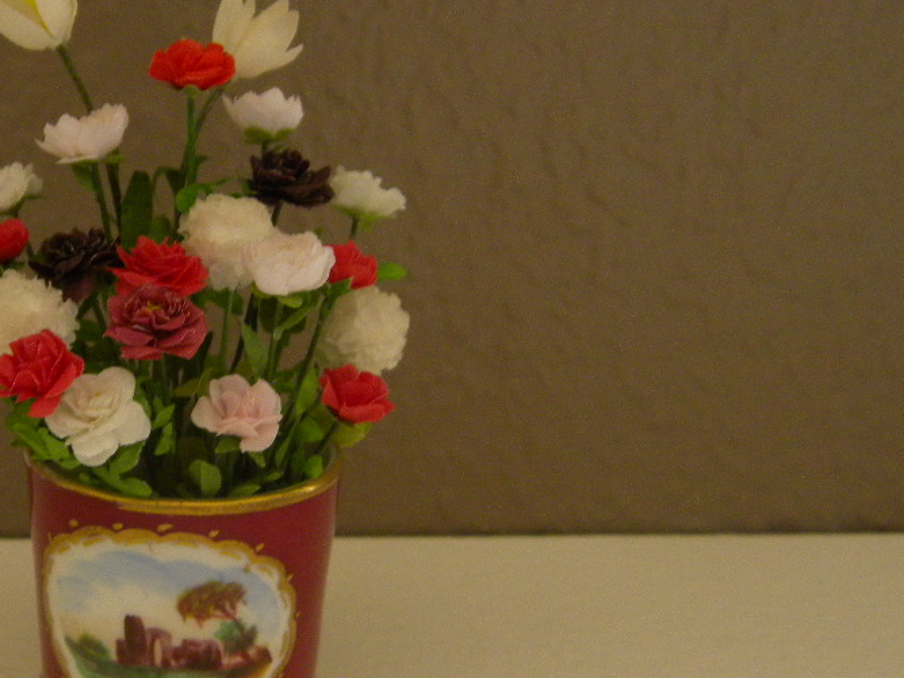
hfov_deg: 26.6
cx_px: 212
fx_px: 1880
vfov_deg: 20.4
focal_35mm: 72
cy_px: 417
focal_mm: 8.6
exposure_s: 1/59.8
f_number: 3.9
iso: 304
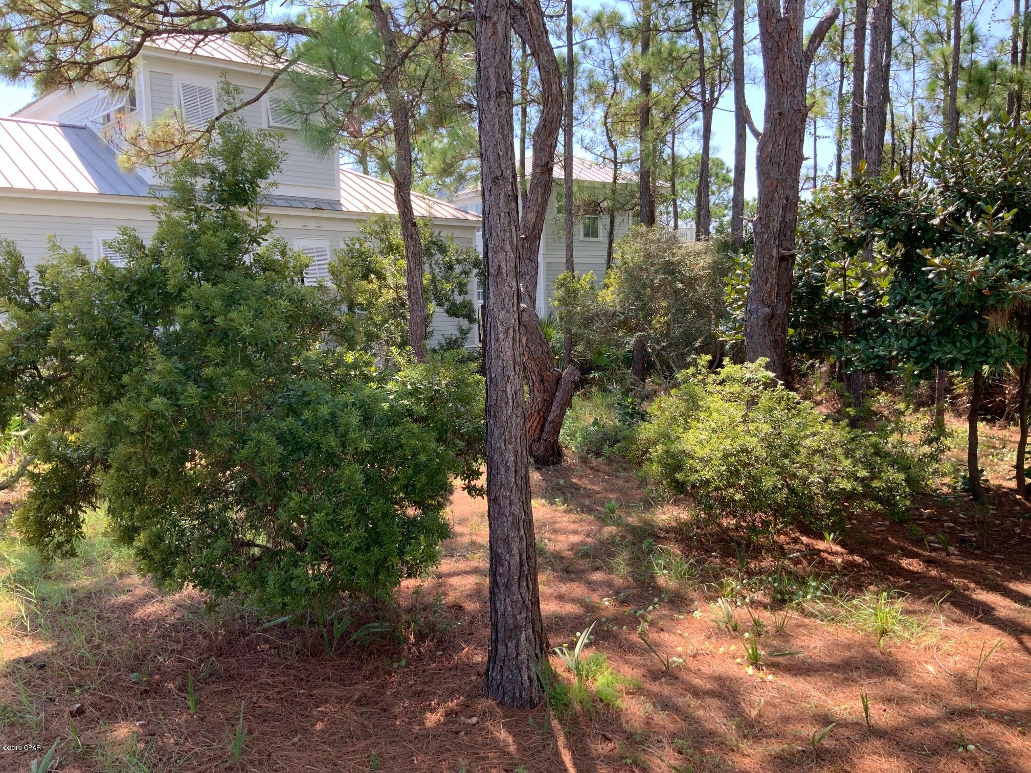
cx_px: 516
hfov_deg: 61.7
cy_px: 386
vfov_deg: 48.2
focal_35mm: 29
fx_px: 864
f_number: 1.8
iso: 16
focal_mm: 3
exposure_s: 1/292
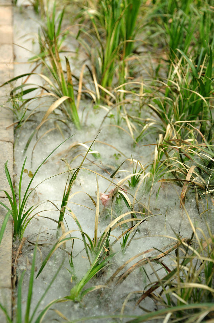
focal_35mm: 68
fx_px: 604
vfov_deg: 29.9
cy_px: 162
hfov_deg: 20.1
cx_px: 107
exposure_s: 1/160
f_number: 5.6
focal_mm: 45
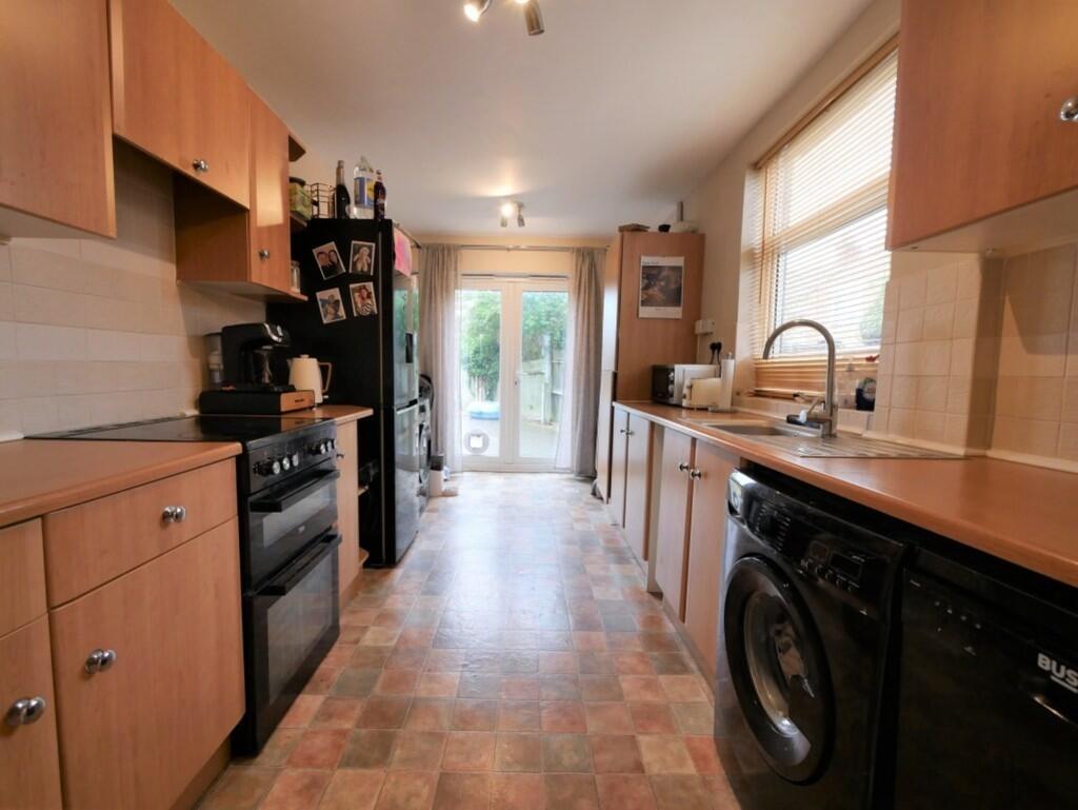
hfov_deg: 102.0
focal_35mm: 14
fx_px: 436
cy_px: 405
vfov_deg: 85.7
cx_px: 539
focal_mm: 7
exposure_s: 1/60
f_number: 4
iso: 500
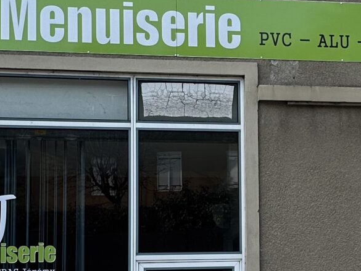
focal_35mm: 105
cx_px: 375
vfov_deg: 14.1
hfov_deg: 18.2
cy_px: 196
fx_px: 1095
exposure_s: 1/1664
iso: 80
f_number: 1.78
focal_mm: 6.86
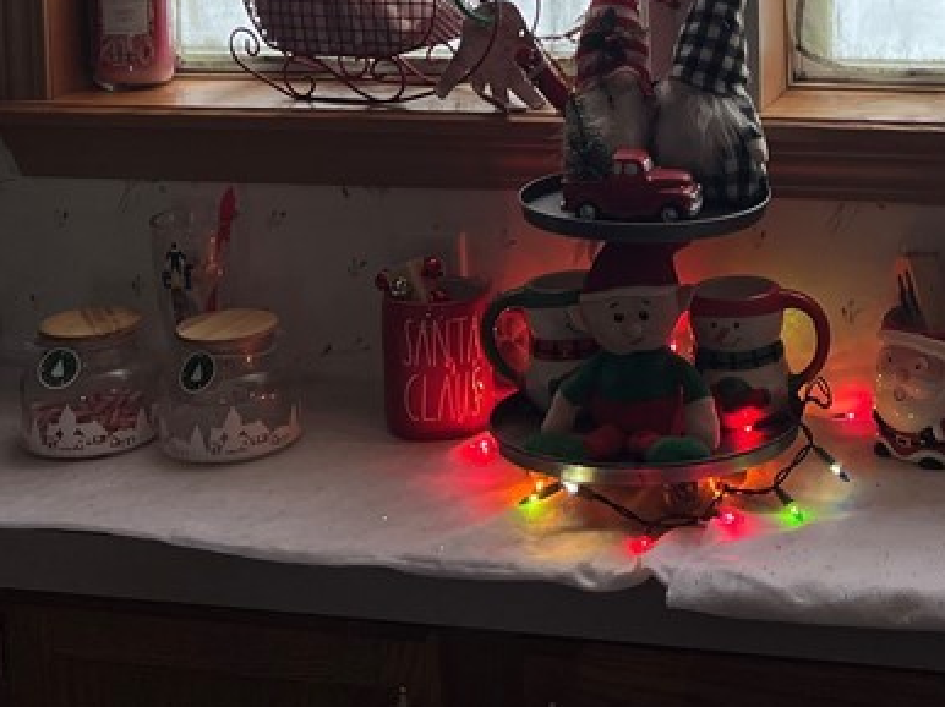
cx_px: 661
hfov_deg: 27.9
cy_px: -179
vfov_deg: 19.8
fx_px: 1882
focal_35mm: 69
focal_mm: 5.7
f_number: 1.5
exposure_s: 1/120
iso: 50
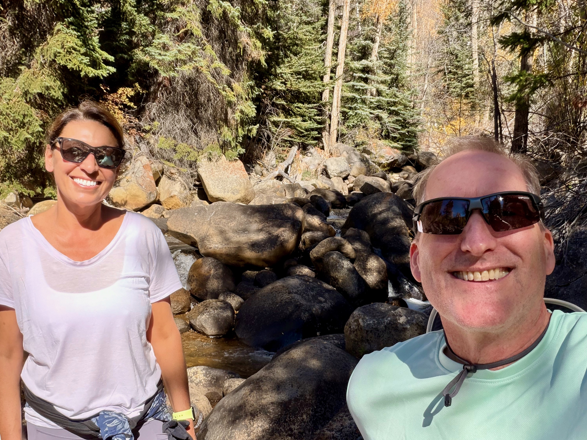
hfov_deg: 58.3
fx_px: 526
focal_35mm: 31
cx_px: 300
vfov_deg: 45.4
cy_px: 223
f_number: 1.9
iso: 32
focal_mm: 2.71
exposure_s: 1/423
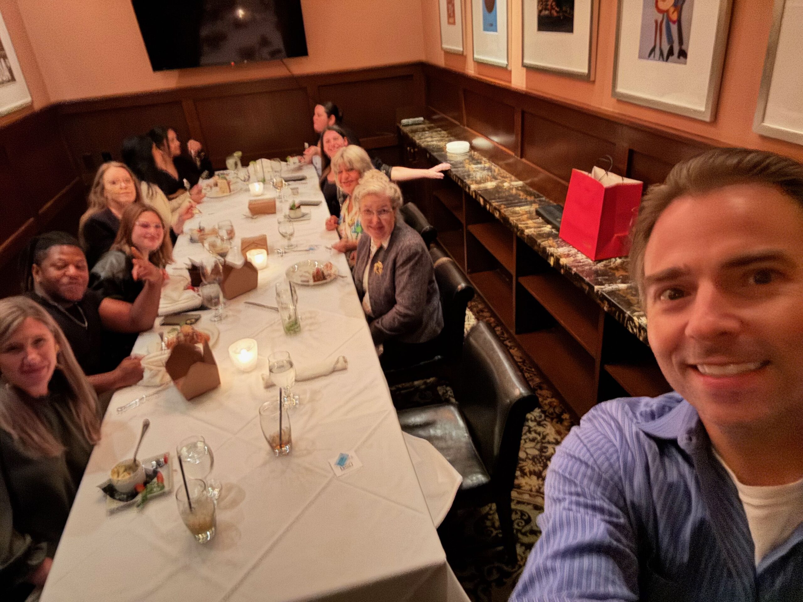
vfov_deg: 58.9
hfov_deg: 73.9
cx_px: 402
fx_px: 534
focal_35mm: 23
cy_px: 301
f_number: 1.9
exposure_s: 1/8
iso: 800
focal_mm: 2.69
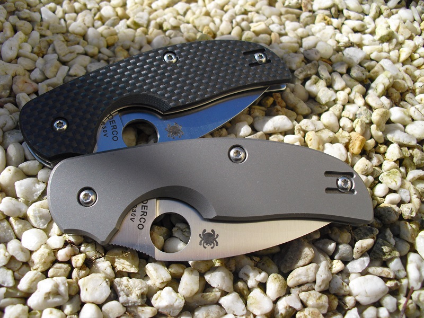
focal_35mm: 36
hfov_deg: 51.4
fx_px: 441
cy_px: 159
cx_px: 212
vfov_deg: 39.7
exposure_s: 1/160
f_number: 7.8
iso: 100
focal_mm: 6.3
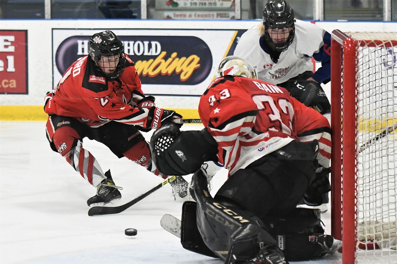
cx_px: 198
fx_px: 1158
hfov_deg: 19.5
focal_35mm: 105
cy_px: 132
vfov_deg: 13.0
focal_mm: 70
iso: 4500
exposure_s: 1/1000
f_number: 2.8
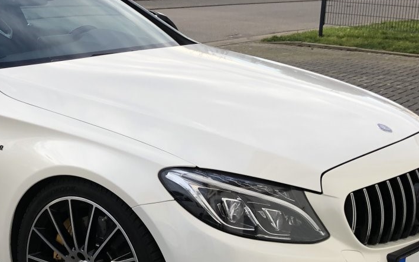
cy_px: 150
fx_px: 765
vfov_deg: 19.4
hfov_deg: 29.7
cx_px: 69
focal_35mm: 67
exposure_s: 1/631
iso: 20
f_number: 1.8
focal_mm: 3.99
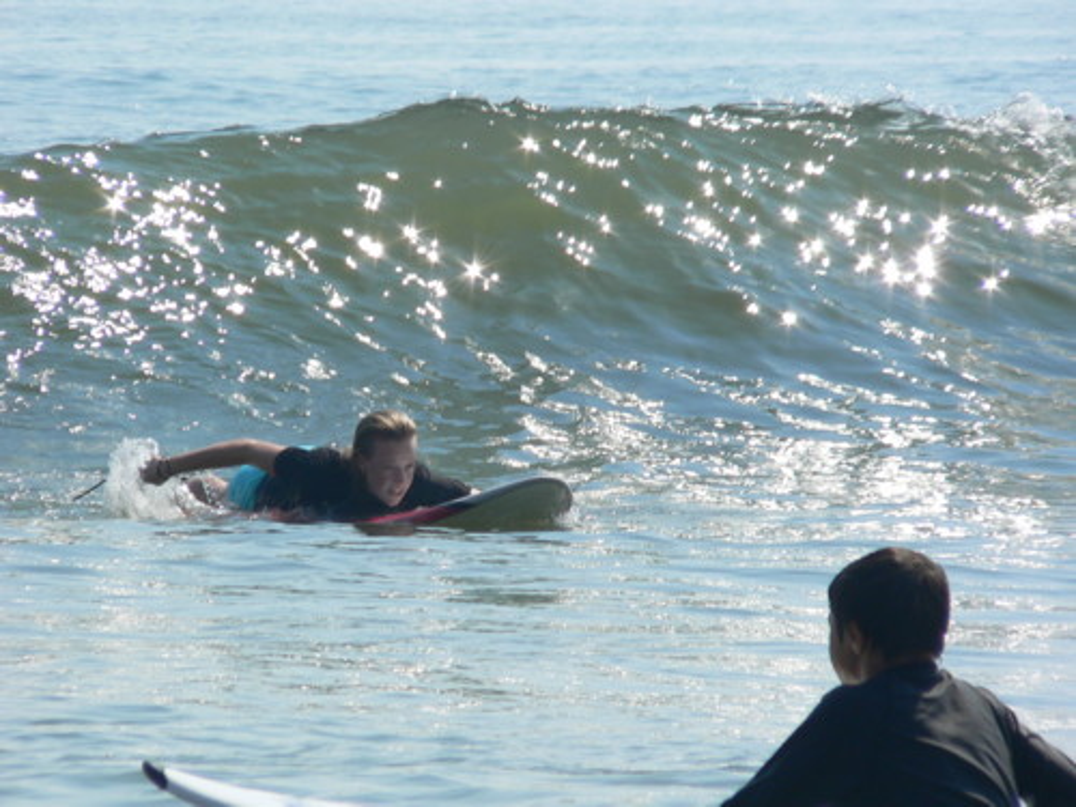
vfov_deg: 3.5
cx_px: 538
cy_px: 404
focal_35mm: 420
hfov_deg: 4.7
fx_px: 13055
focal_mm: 55.2
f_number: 5.6
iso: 80
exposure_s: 1/400
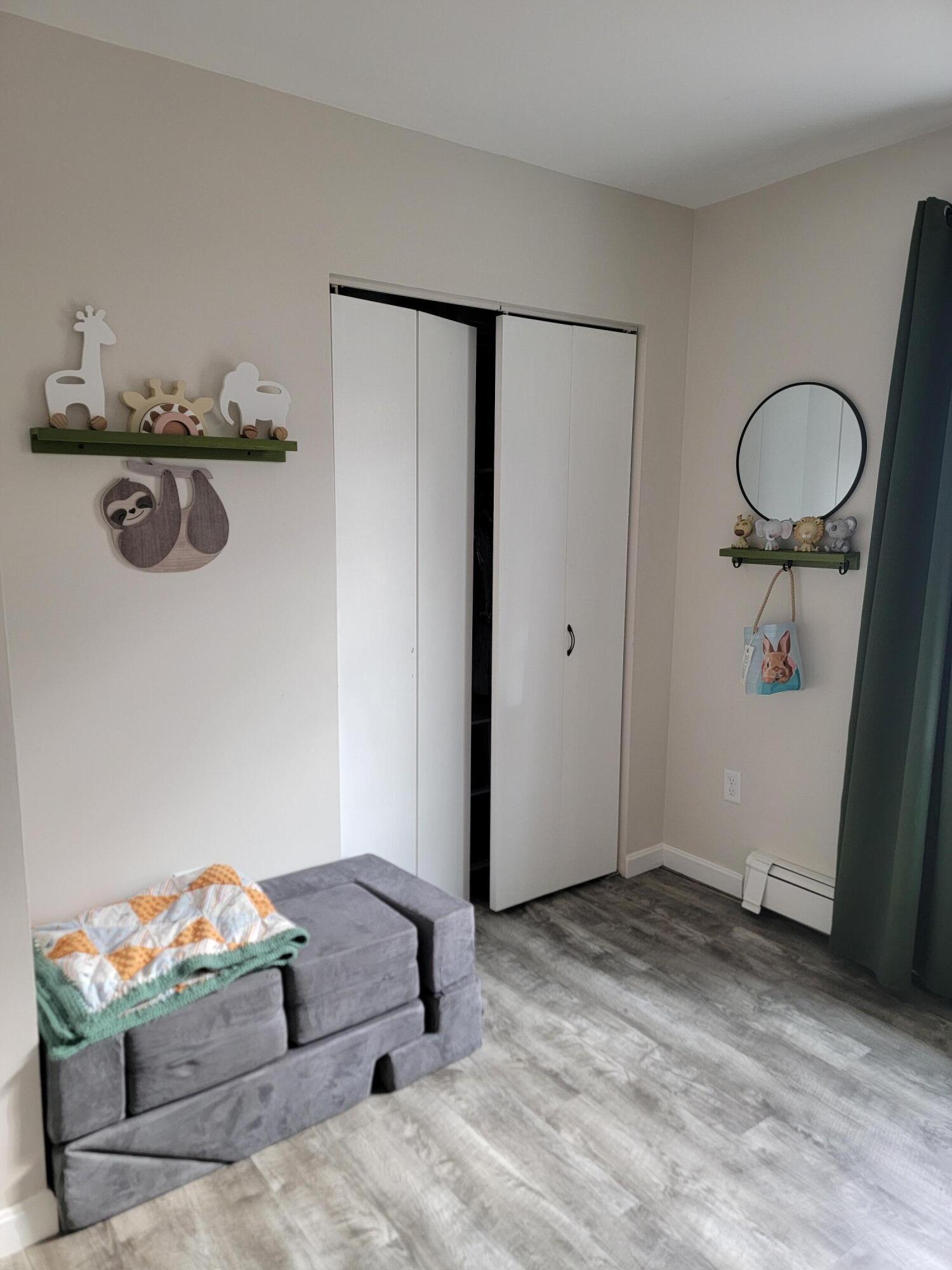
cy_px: 635
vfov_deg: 71.6
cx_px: 476
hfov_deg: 56.8
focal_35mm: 24
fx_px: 880
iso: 160
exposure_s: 1/120
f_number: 1.8
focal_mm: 6.7
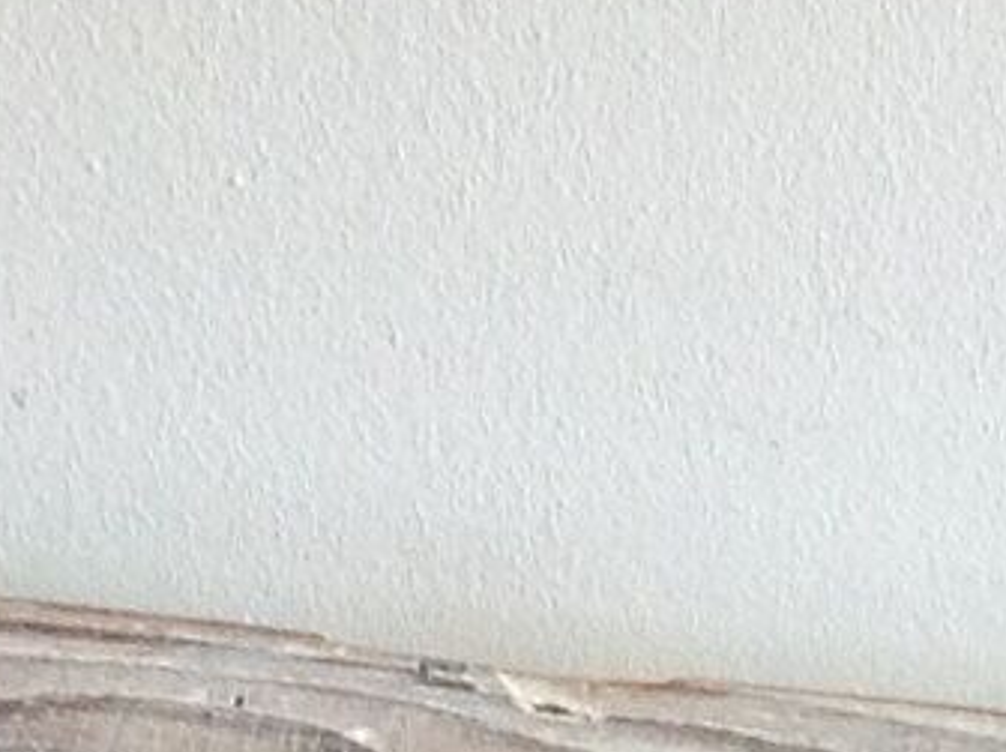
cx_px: 1159
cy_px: 2382
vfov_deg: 5.2
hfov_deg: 7.3
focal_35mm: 270
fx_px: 7835
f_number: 2.4
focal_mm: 4.28
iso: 64
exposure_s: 1/40
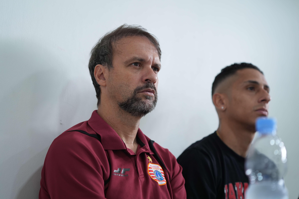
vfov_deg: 19.5
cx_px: 150
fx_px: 581
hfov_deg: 28.8
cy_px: 100
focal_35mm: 70
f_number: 2.8
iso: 1000
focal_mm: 70
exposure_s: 1/320
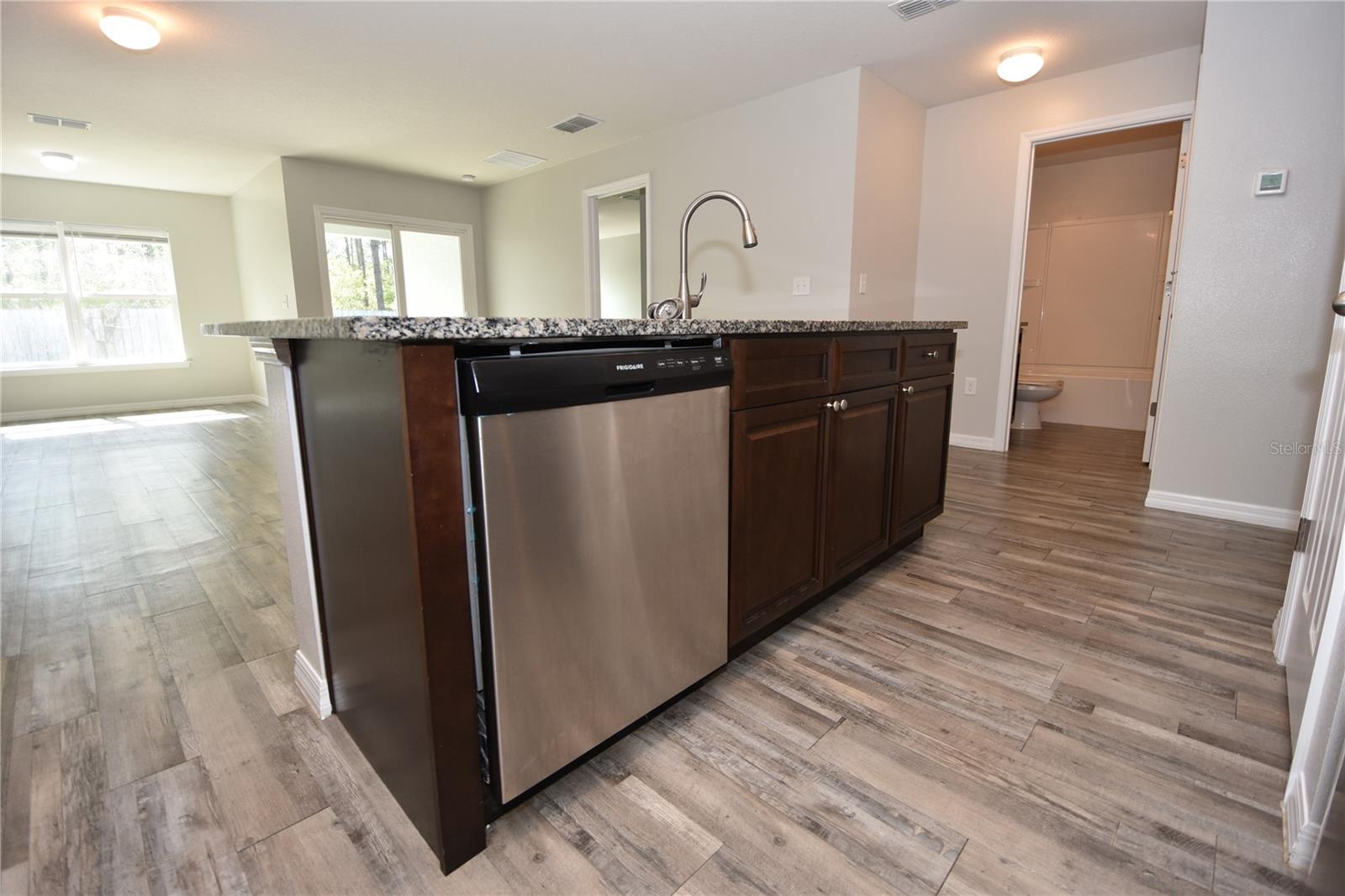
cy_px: 448
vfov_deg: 77.3
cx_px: 672
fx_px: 560
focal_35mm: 15
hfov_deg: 100.4
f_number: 4
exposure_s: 1/60
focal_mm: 10
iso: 220
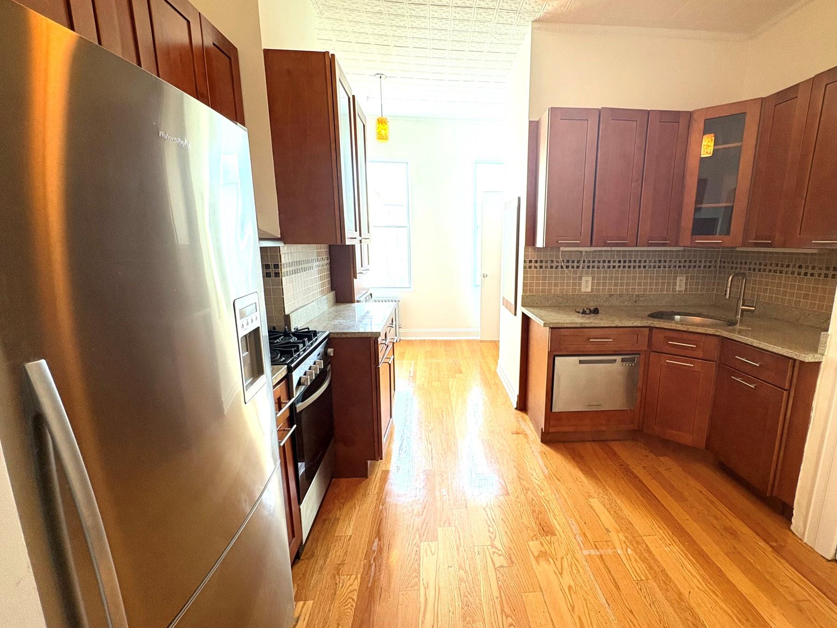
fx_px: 387
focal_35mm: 16
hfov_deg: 94.1
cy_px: 318
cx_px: 463
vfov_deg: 78.1
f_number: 2.2
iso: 320
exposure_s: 1/60
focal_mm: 2.22
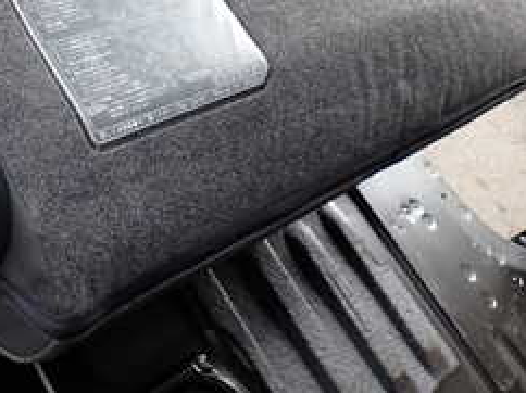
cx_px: 120
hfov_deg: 30.6
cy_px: -33
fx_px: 941
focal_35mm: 62
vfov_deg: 22.4
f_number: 2.8
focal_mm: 4.5
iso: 100
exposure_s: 1/160
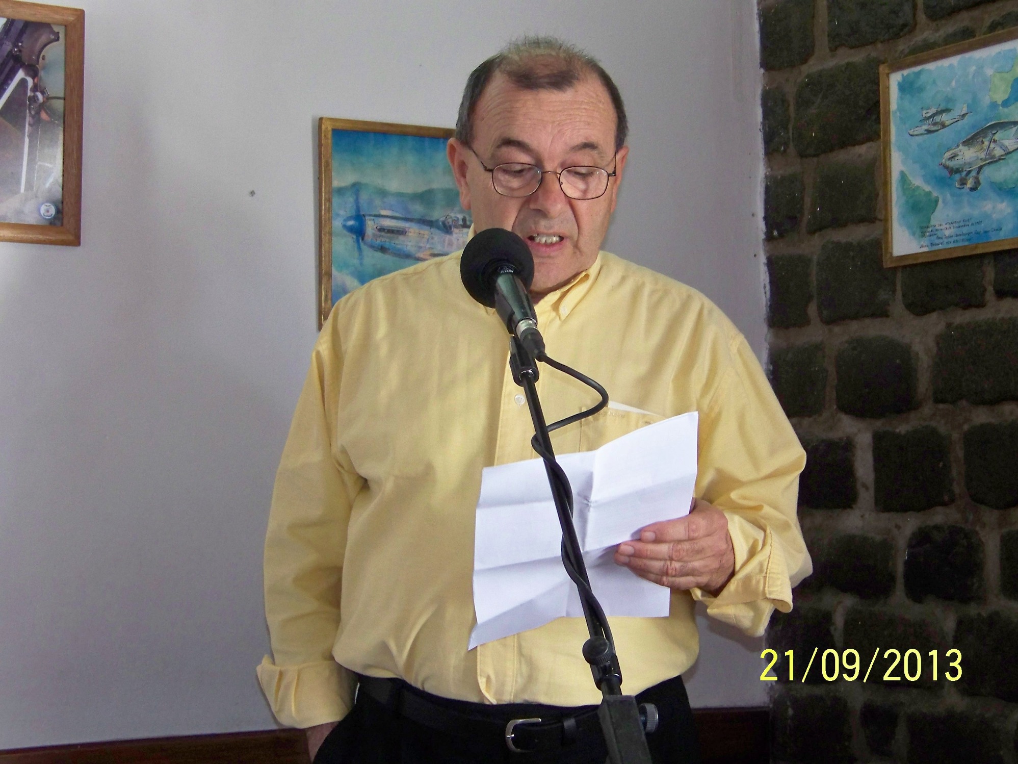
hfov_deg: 27.8
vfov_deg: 21.0
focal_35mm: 70
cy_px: 382
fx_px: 2059
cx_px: 509
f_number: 3.2
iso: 200
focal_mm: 11.7
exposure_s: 1/30
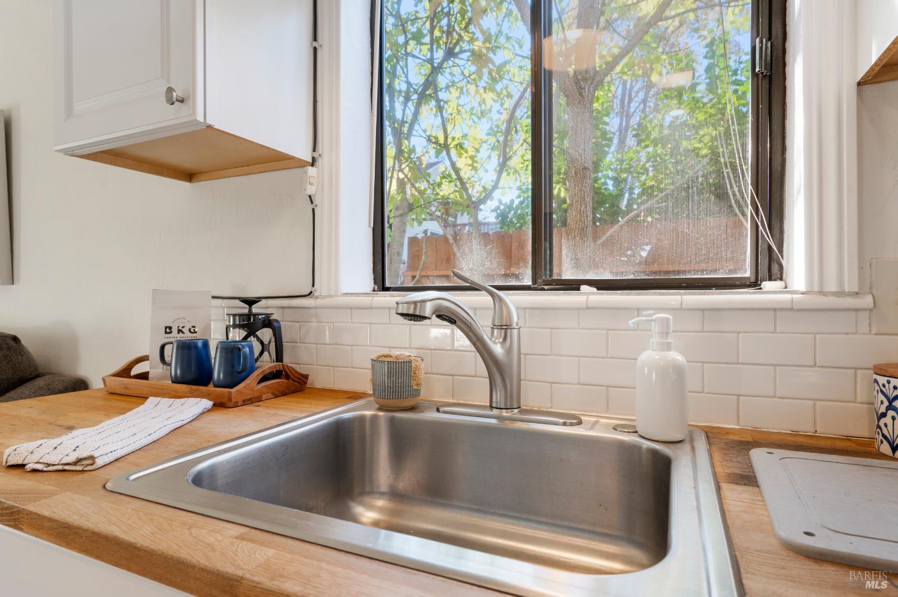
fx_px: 473
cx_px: 449
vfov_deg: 64.4
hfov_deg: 87.0
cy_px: 298
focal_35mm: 19
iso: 250
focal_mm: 19
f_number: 9
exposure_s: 1/6
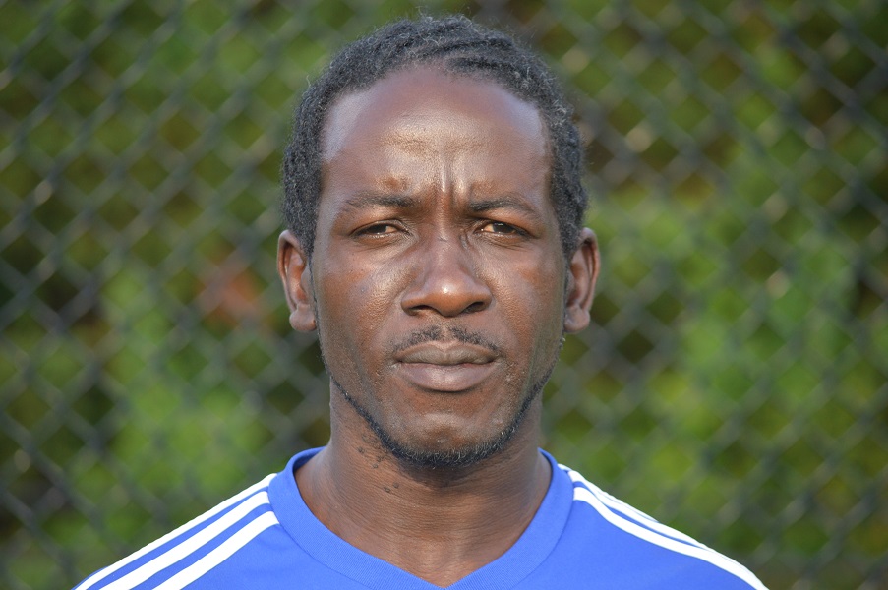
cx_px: 444
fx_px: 4509
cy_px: 295
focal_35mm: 183
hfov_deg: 11.2
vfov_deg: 7.5
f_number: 4.8
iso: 400
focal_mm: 122
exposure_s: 1/320
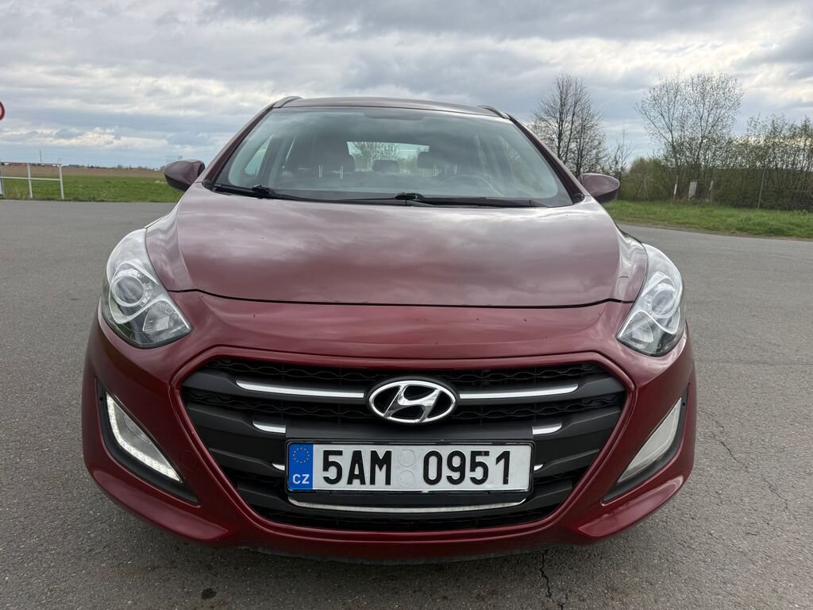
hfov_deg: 71.6
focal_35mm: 24
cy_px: 305
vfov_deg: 56.8
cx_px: 406
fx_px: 564
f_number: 1.78
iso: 80
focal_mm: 6.76
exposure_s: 1/2000
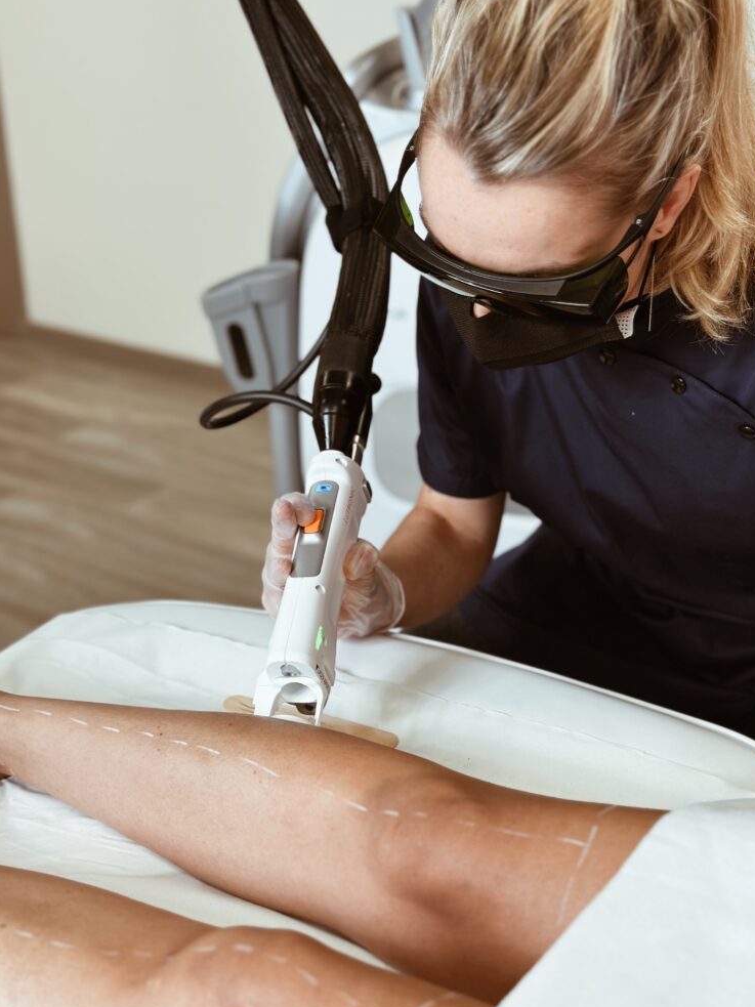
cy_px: 520
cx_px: 390
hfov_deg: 29.1
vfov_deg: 38.2
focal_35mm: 50
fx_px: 1454
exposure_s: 1/100
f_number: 1.78
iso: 64
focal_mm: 6.86
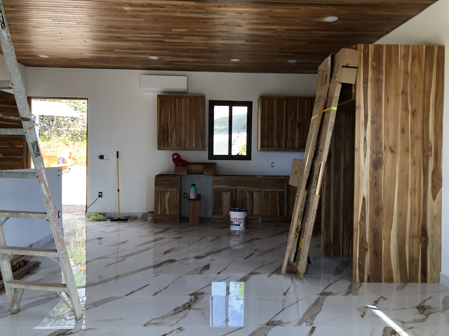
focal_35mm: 28
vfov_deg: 49.7
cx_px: 224
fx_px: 363
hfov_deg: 63.4
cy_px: 168
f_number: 1.8
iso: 50
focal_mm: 3.99
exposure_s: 1/120
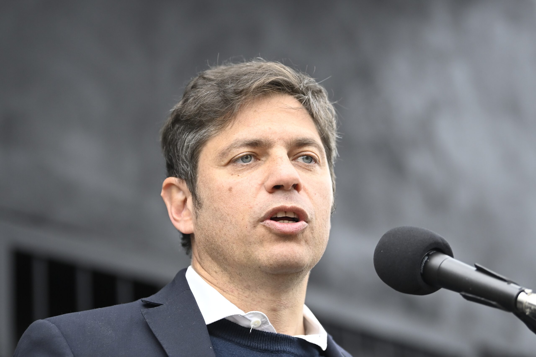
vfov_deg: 11.4
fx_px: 1787
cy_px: 178
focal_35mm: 120
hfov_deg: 17.1
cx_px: 268
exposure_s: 1/2500
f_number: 3.5
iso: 1250
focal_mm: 120
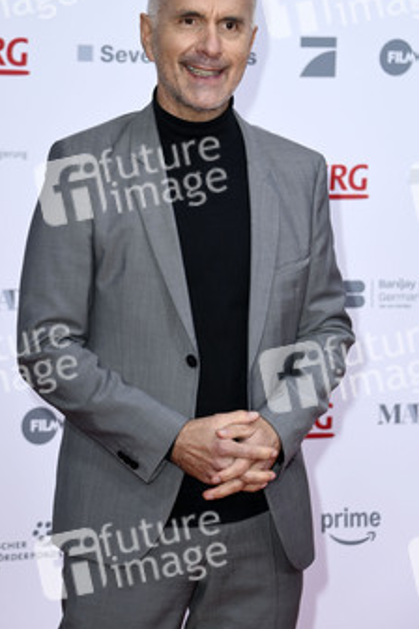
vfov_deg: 17.2
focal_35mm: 119
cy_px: 275
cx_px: 185
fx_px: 2077
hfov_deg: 11.5
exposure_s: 1/250
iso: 500
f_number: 5.3
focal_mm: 100
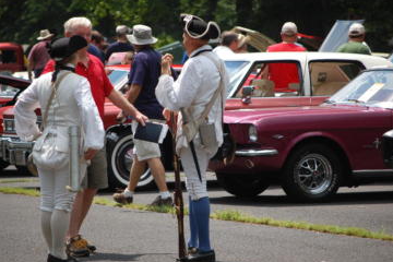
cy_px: 130
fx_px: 2637
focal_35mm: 242
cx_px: 182
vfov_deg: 5.7
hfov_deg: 8.5
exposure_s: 1/1250
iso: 400
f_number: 5.3
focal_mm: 145
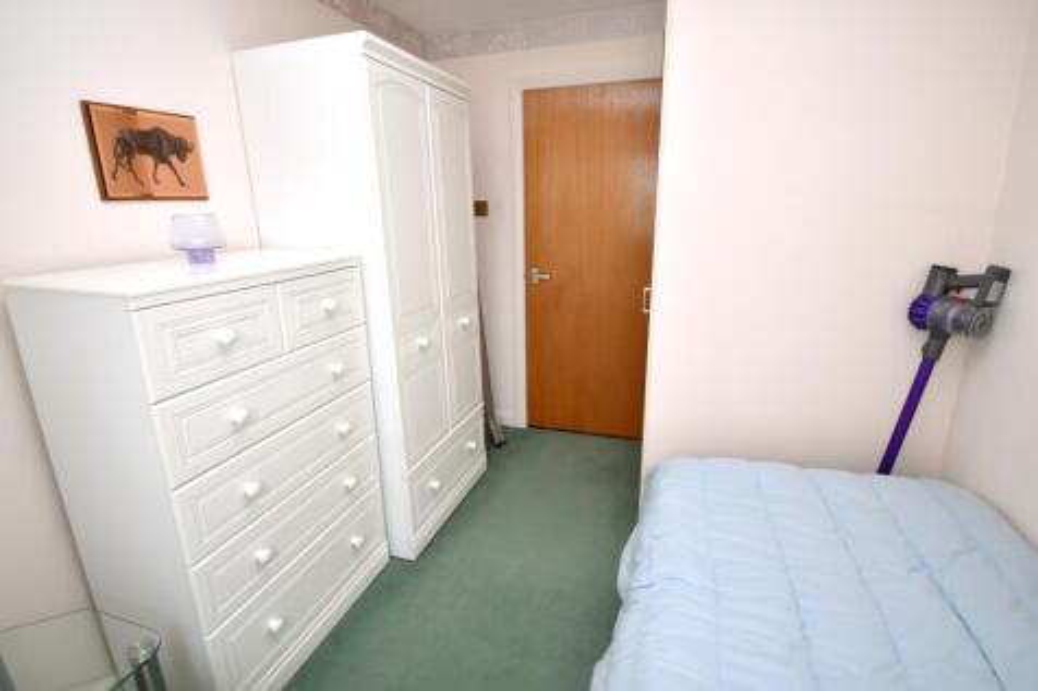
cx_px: 519
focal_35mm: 16
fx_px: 476
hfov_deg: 95.0
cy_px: 346
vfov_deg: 72.0
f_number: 4.8
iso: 100
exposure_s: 1/15
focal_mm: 11
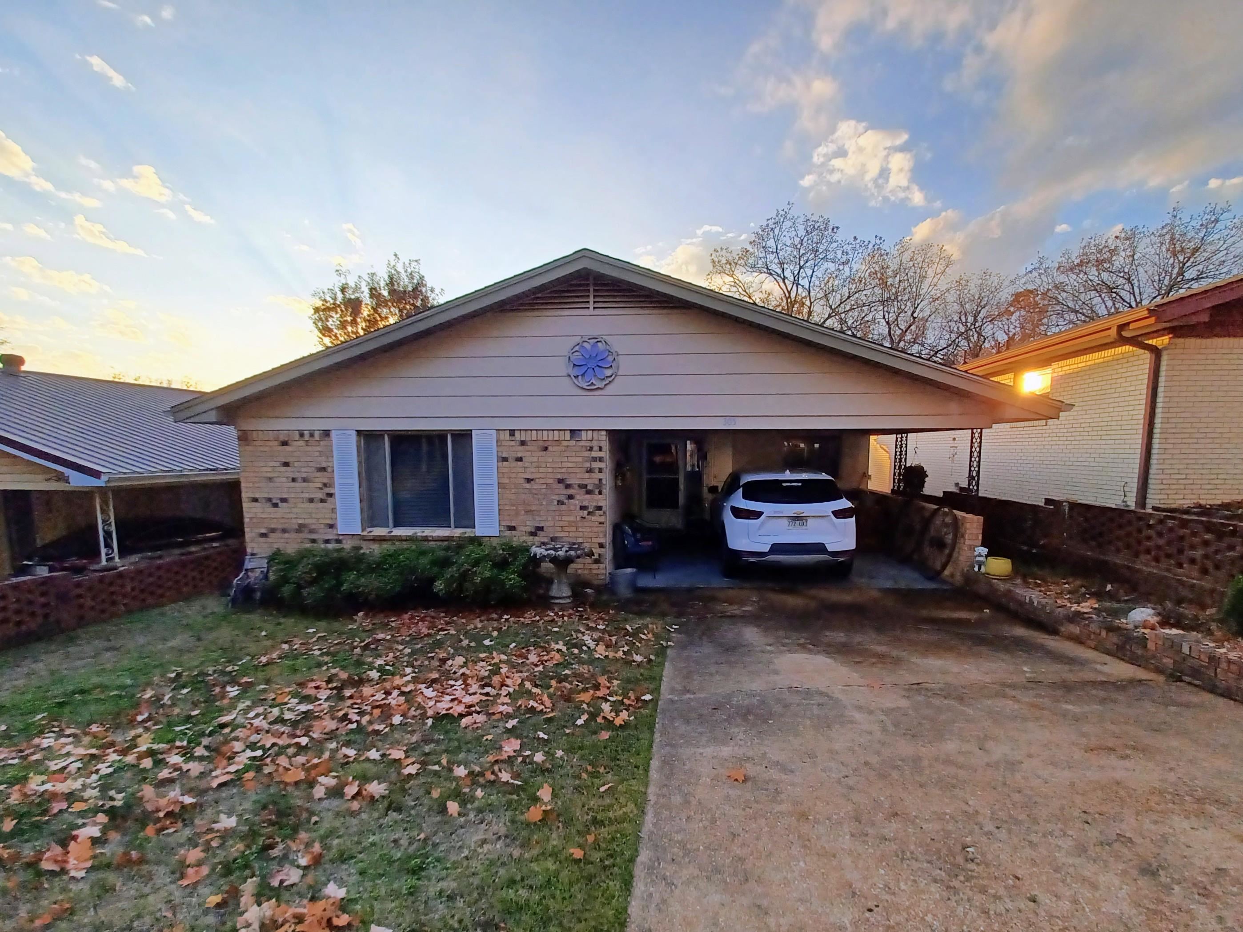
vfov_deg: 89.9
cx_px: 622
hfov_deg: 106.2
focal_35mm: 13
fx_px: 467
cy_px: 466
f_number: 2.2
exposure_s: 1/506
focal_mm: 1.42
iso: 40
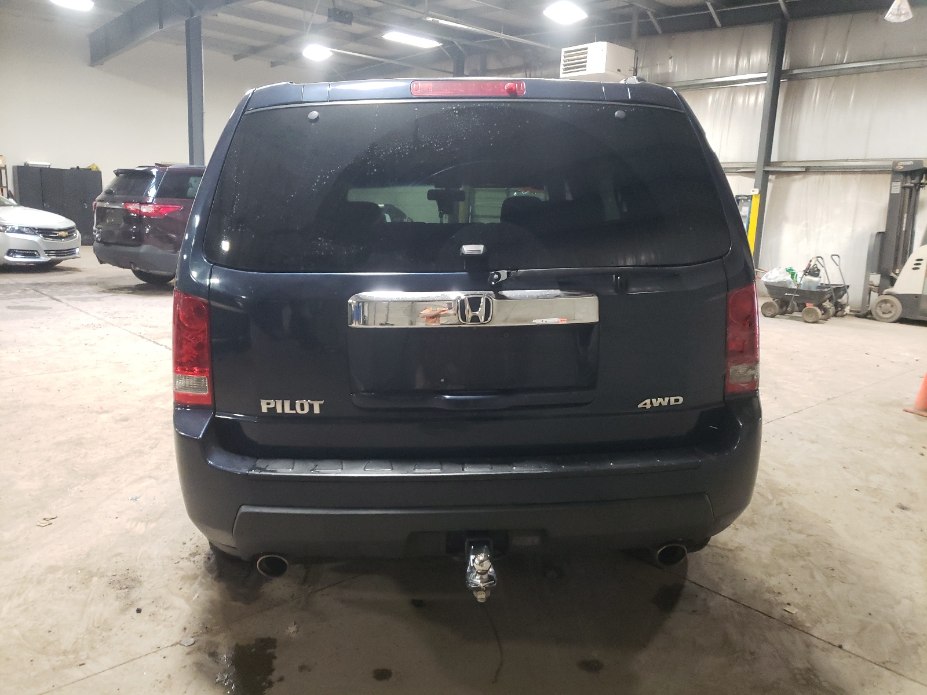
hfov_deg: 67.3
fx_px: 696
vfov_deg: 53.1
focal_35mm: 26
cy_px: 348
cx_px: 464
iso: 328
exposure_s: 1/60.2
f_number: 1.5
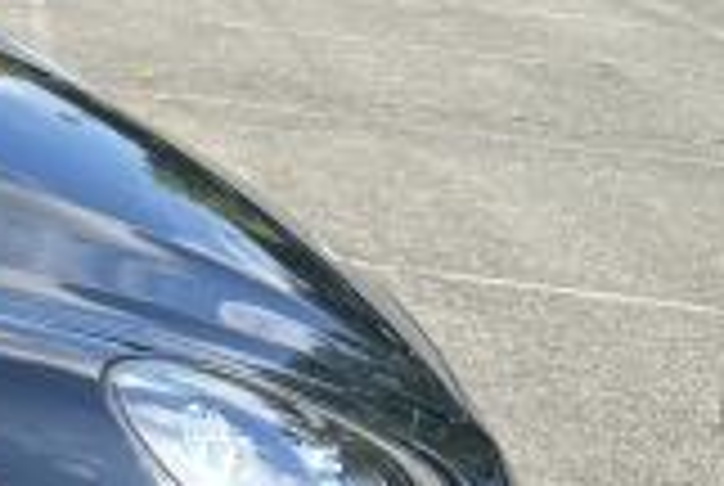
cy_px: 626
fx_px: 1572
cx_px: -297
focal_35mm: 78
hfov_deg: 22.3
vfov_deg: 16.6
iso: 80
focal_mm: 6.86
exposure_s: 1/1157
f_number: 1.78
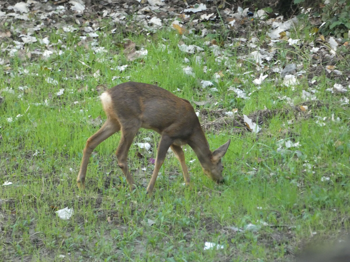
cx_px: 175
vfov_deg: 2.6
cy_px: 131
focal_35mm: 566
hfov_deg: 3.5
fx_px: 5723
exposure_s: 1/100
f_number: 5.6
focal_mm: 101.4
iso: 800
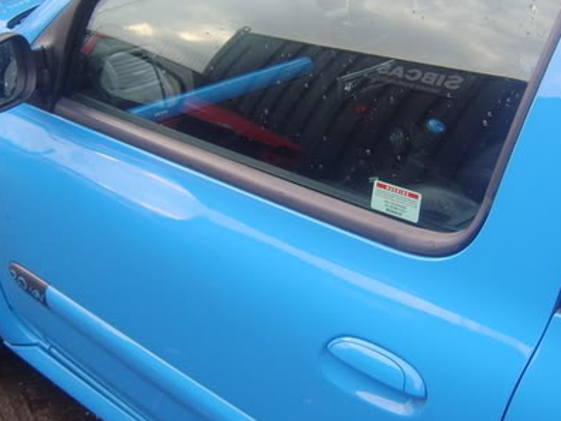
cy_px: 133
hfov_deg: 38.2
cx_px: 277
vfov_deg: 28.9
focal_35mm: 50
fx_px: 811
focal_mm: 8.13
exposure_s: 1/36
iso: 100
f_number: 2.7
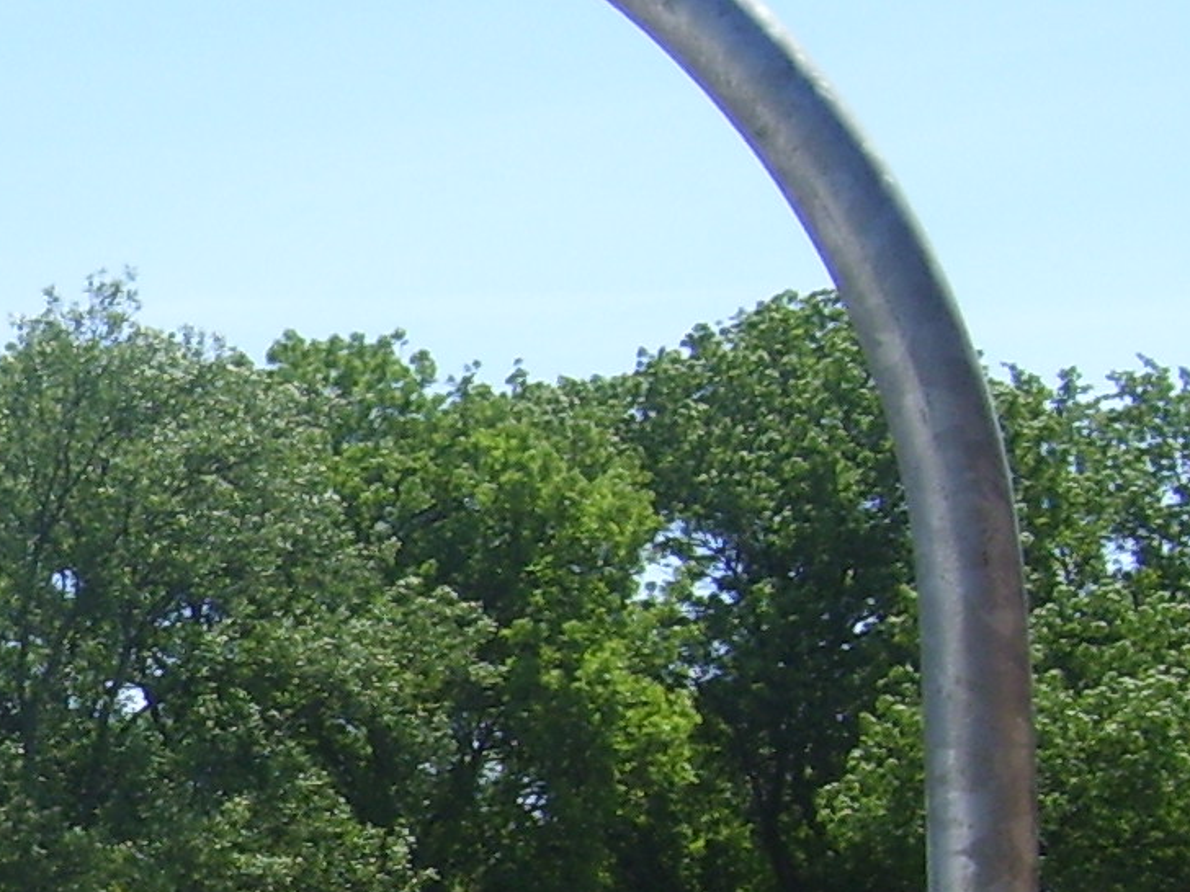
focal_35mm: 131
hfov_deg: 14.1
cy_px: 923
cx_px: -561
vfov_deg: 11.2
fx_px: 4503
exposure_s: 1/500
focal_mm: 6
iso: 80
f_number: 4.8
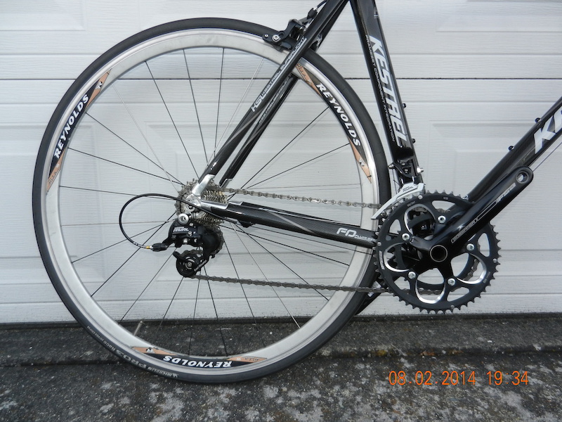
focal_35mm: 25
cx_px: 281
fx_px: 406
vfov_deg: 54.9
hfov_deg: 69.4
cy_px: 211
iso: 160
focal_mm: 4.5
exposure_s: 1/30
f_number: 3.5
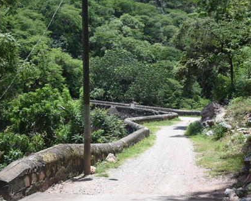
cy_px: 100
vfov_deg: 27.6
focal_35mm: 55
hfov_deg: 34.0
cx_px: 101
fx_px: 409
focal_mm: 32
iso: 400
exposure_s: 1/2000
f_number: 4
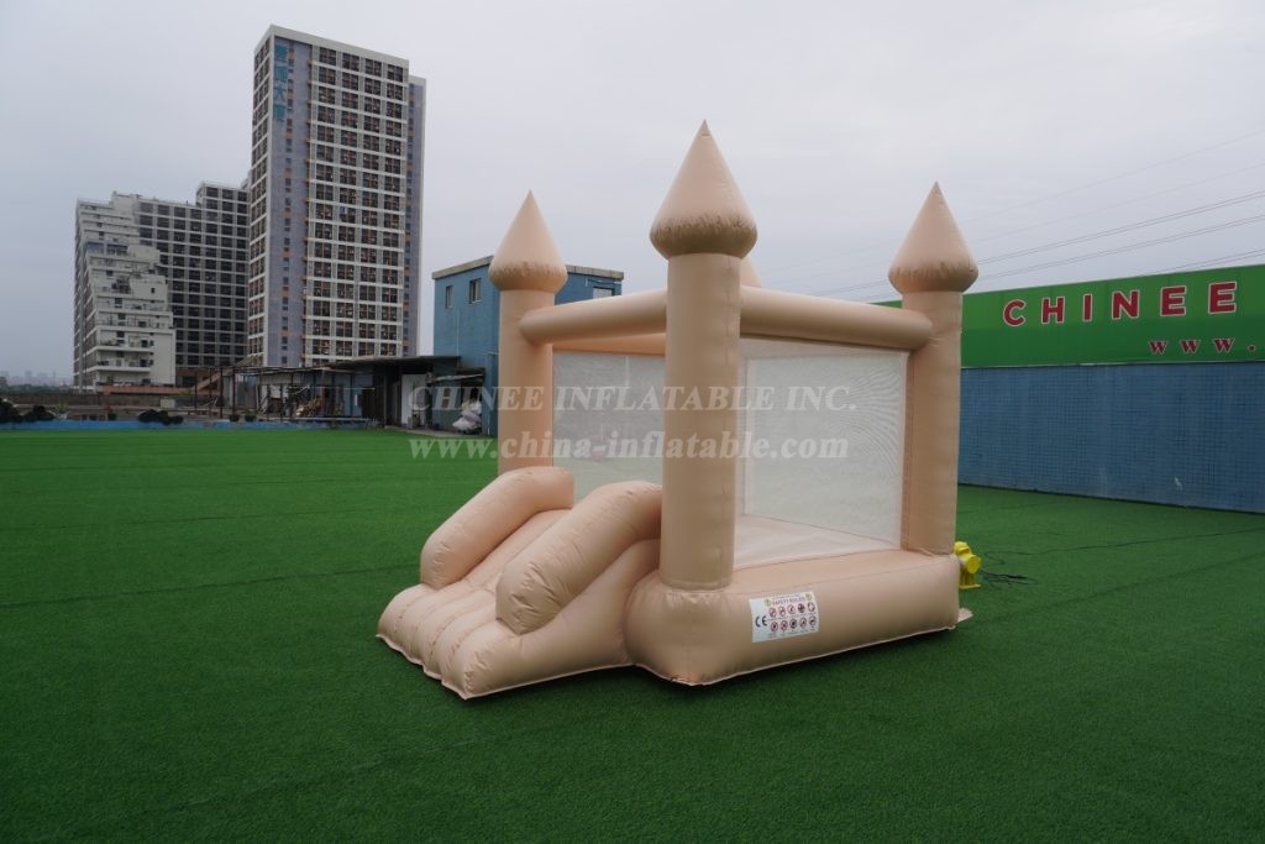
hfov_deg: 73.7
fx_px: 843
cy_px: 422
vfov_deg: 53.1
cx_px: 632
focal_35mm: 24
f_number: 8
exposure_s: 1/125
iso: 100
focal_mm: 16
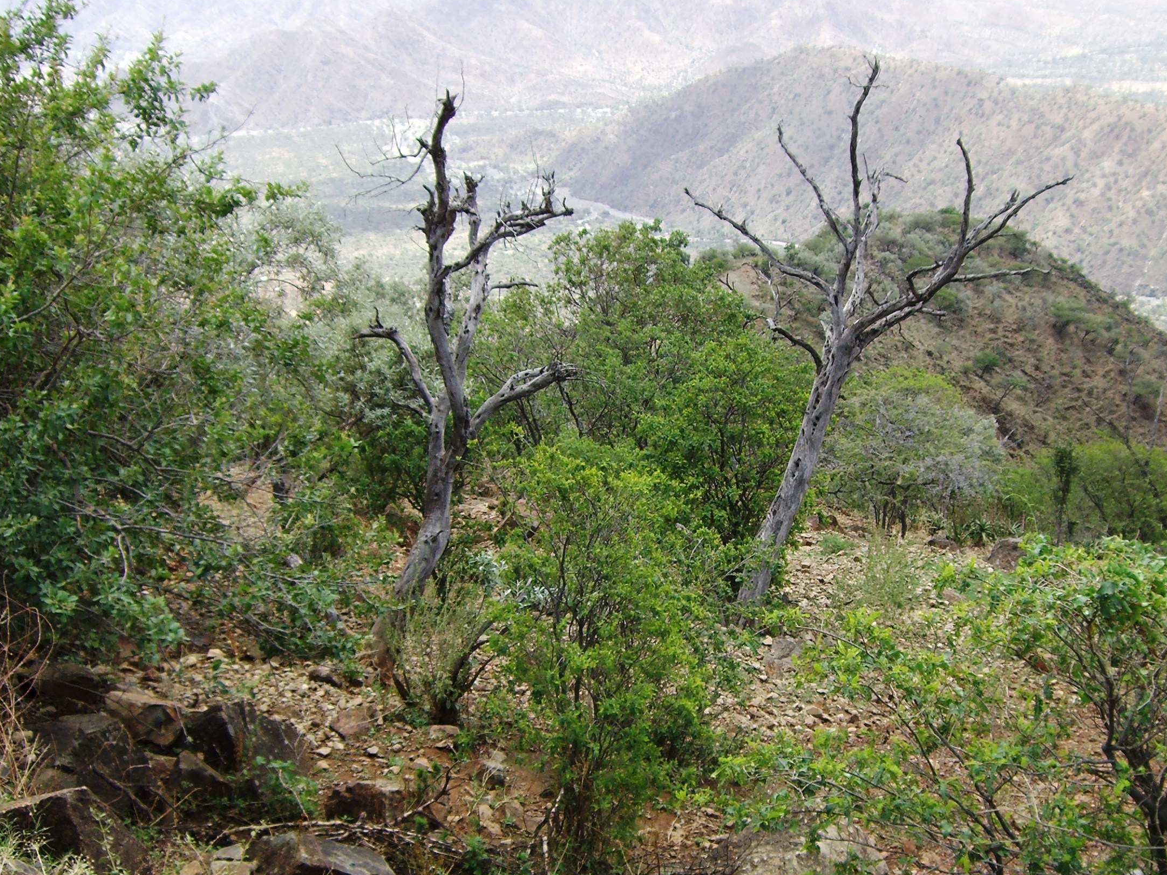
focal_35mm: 54
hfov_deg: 35.4
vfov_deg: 27.0
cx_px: 703
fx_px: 1820
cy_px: 489
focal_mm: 6.2
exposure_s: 1/500
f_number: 2.7
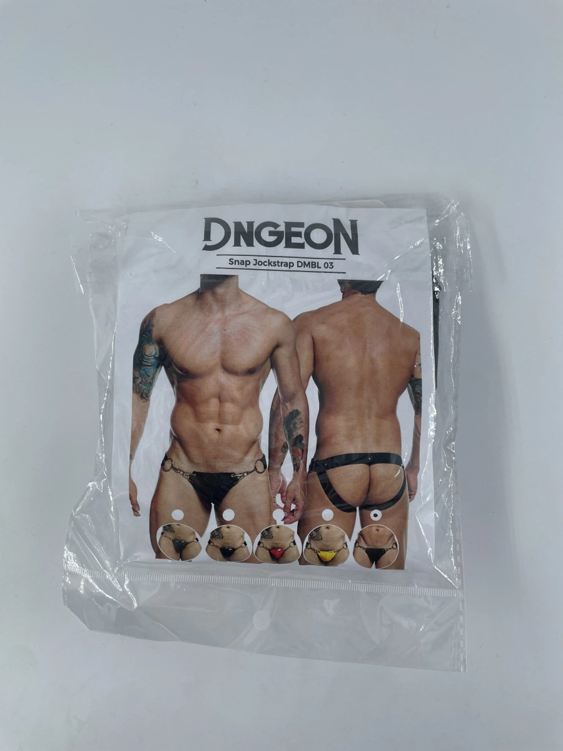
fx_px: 564
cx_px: 282
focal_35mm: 26
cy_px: 376
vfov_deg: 67.3
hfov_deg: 53.1
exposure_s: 1/1416
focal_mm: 4.2
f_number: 1.6
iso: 32
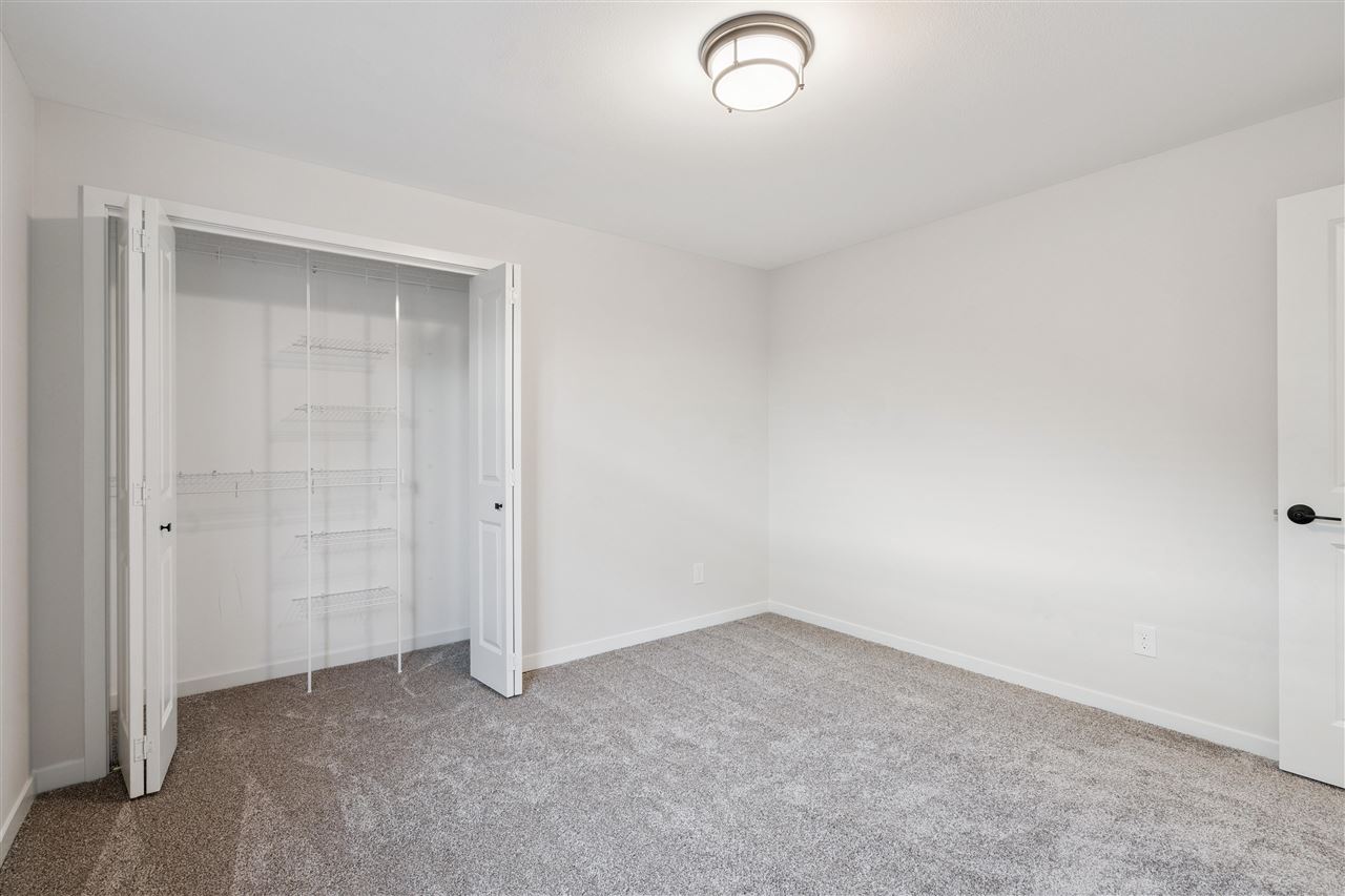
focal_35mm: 16
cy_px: 448
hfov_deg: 96.7
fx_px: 598
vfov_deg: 73.7
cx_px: 672
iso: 400
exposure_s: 1/6
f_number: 8
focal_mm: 16
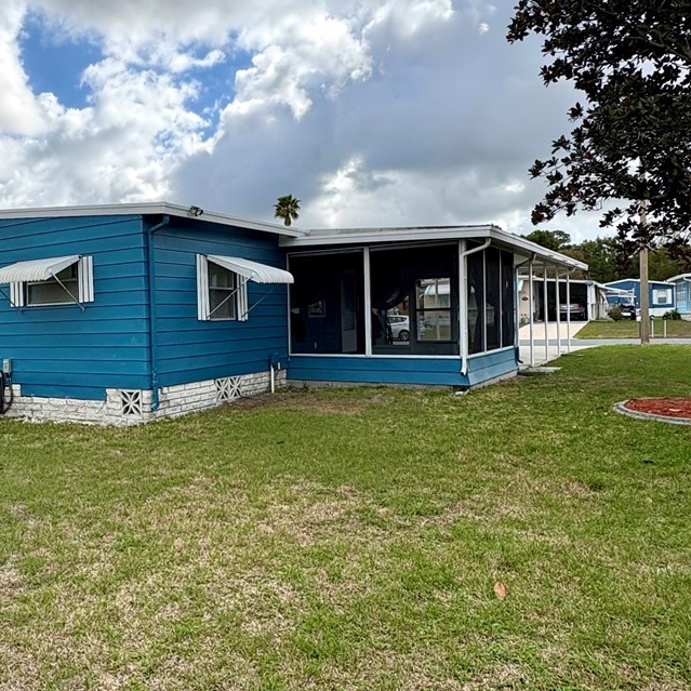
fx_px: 700
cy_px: 332
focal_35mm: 31
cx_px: 180
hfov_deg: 50.5
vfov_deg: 52.5
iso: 50
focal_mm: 2.22
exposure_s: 1/2342
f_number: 2.2
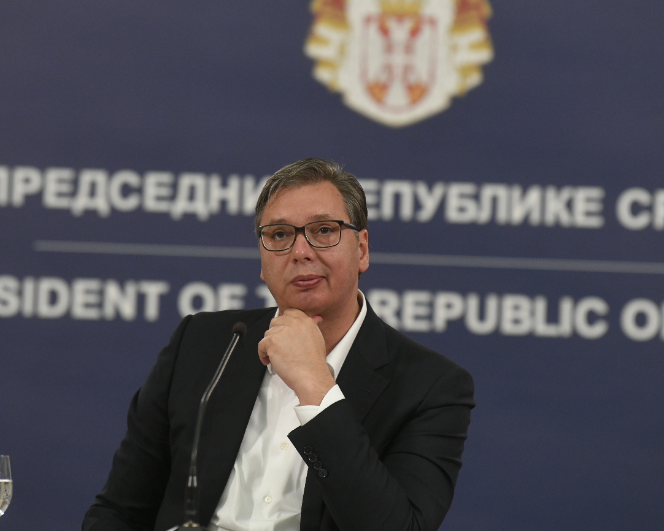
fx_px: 5523
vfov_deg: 5.5
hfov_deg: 6.9
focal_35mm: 281
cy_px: 232
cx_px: 324
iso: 2500
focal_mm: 200
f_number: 4
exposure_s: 1/200
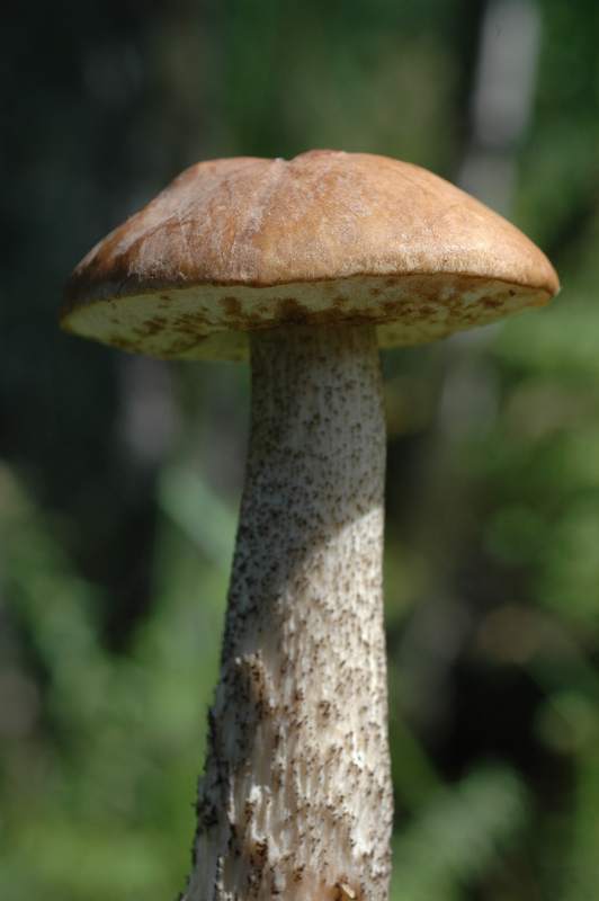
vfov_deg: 22.6
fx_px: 2250
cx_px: 300
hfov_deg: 15.2
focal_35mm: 90
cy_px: 450
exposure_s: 1/320
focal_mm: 60
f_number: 9
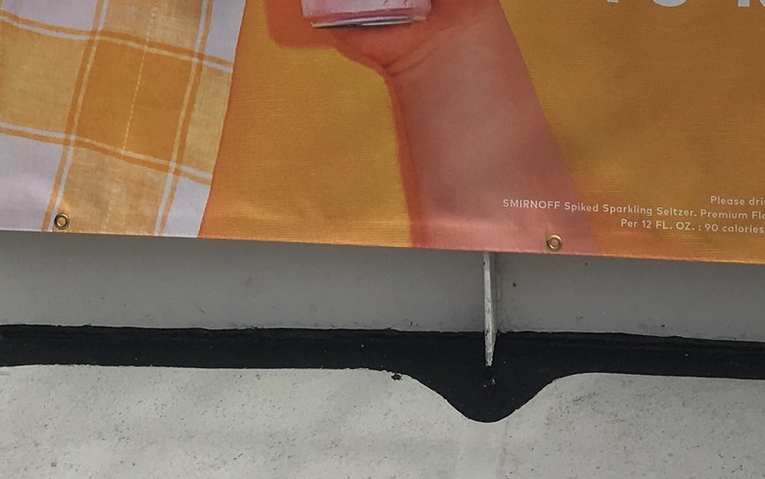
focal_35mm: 95
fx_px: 1981
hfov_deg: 21.9
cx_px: 409
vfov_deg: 12.8
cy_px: -309
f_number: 2.2
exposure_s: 1/2079
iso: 25
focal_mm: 4.15
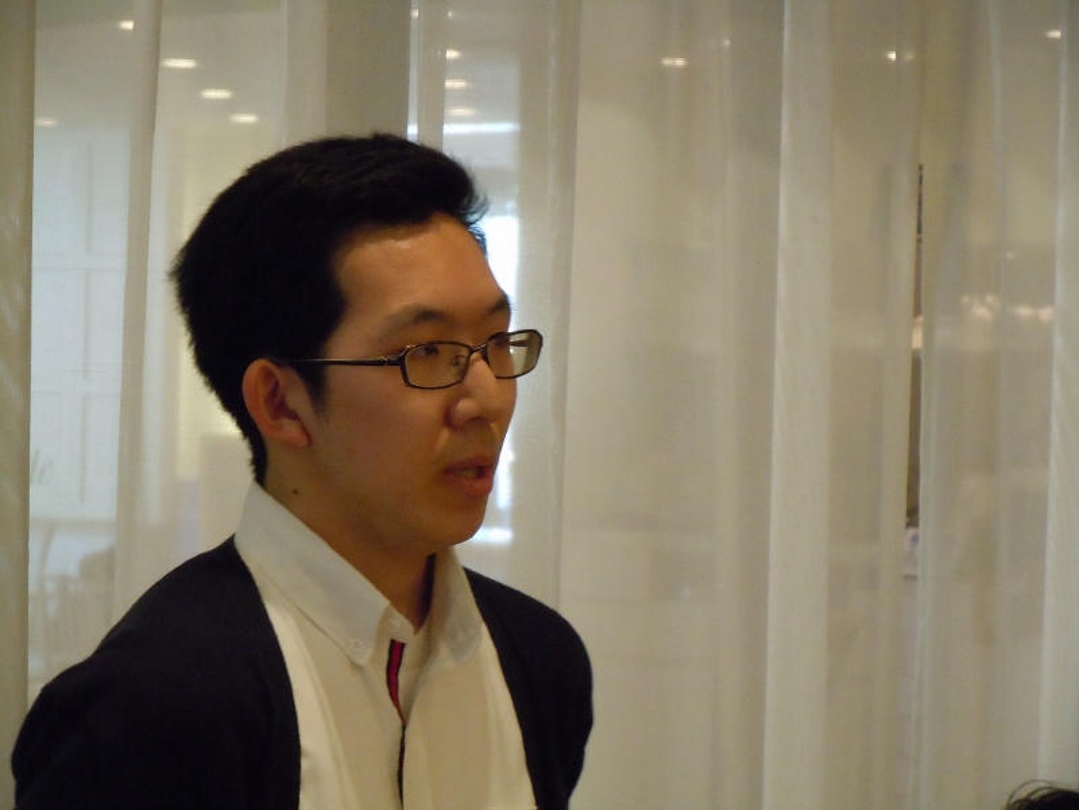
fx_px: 5424
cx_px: 540
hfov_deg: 11.4
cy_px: 405
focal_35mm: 174
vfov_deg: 8.5
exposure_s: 1/50
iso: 800
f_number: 4.6
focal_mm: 31.4
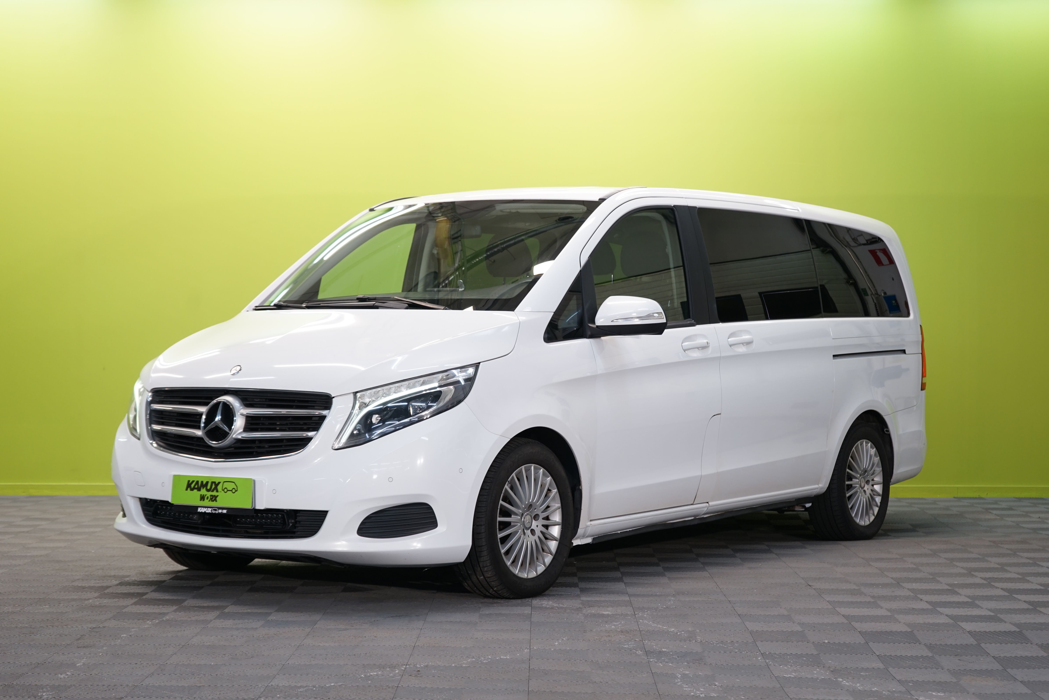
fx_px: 1923
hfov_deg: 30.5
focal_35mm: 66
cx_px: 524
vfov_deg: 20.6
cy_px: 350
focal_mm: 66
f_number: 5.6
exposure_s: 1/25
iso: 400
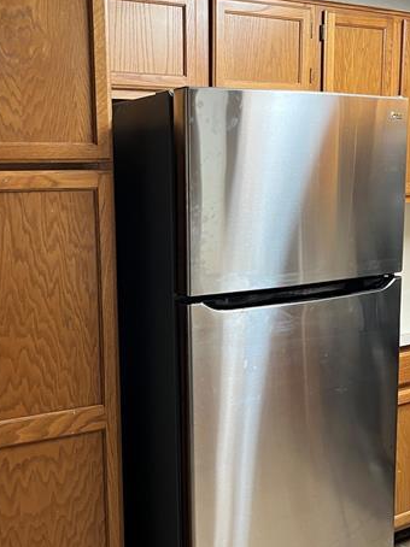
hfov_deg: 32.8
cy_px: 289
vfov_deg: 42.9
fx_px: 696
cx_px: 175
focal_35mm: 44
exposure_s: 1/60
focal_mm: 5.1
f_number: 1.6
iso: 250
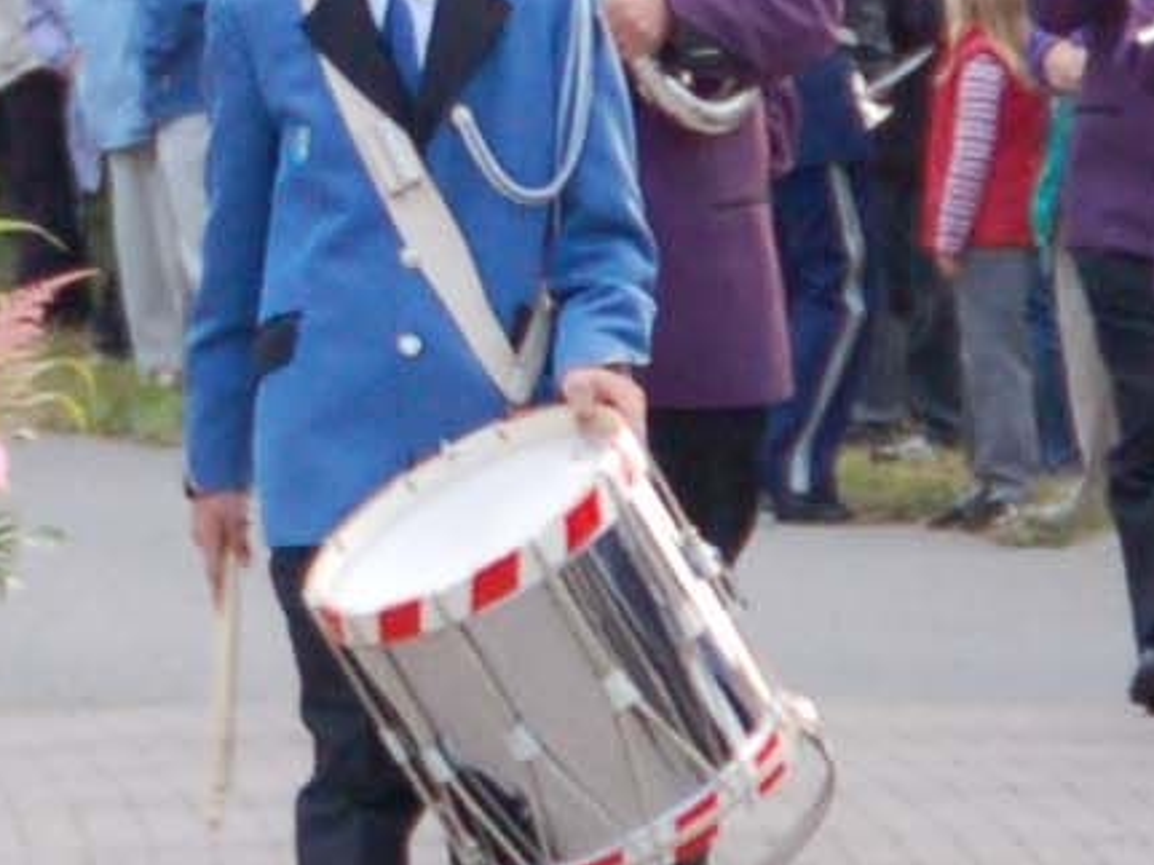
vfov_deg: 1.6
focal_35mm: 926
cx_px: -461
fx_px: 30862
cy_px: 96
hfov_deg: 2.1
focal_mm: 92
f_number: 5.6
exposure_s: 1/125
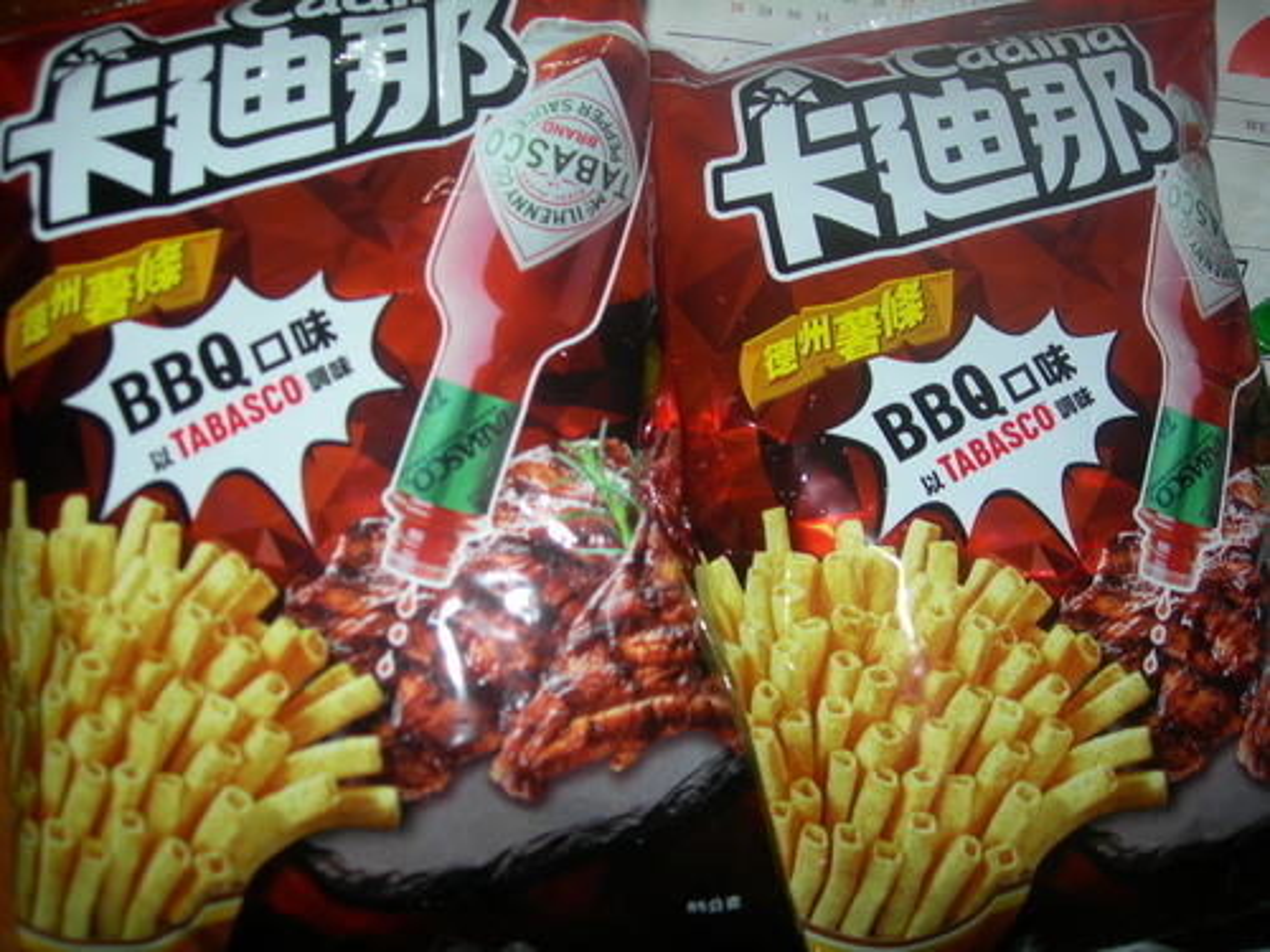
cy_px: 476
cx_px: 635
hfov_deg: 49.0
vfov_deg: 37.7
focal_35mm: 38
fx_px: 1394
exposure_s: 1/60.1
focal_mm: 7.8
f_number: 2.8
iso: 50
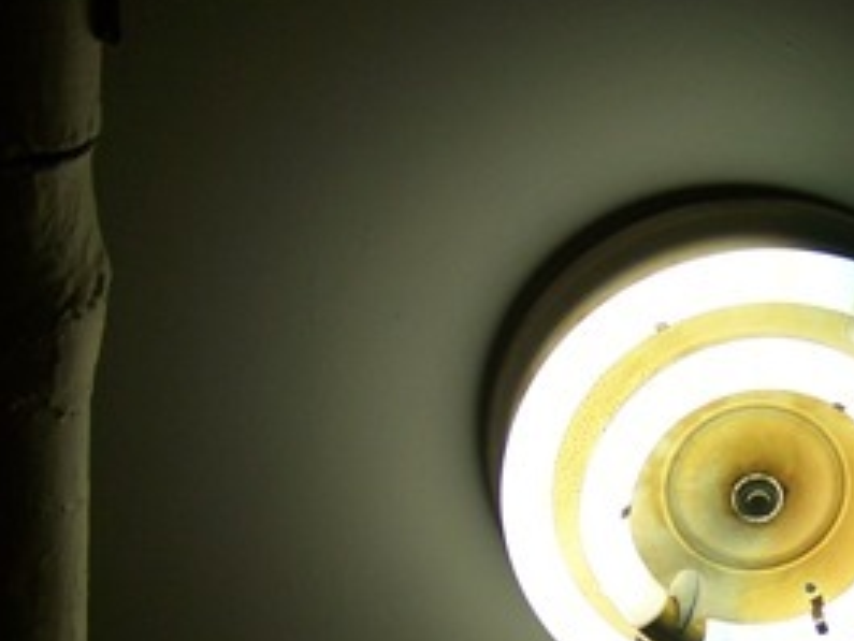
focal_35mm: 86
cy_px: 548
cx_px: 748
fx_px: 2123
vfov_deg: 17.0
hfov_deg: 22.3
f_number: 2.8
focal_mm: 6.3
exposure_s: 1/125
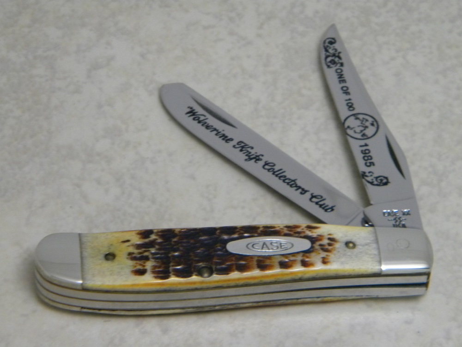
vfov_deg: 10.0
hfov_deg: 13.3
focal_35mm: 148
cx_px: 231
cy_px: 174
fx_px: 1975
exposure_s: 1/21.6
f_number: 5
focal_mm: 26.8
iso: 400
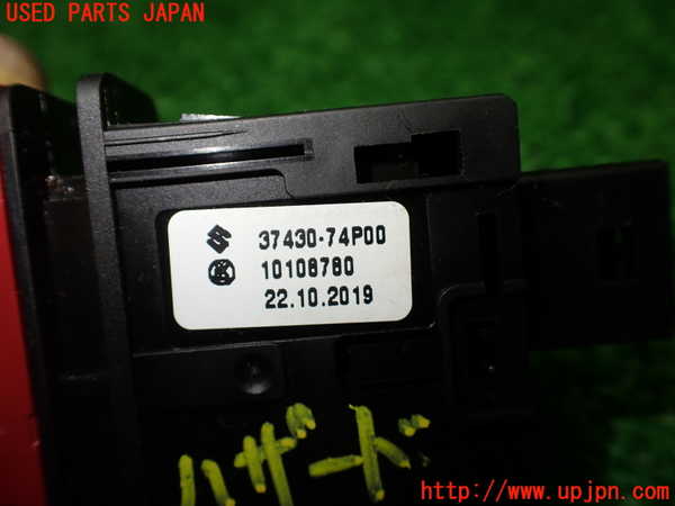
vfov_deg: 46.8
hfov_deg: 60.0
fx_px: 585
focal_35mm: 30
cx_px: 338
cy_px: 253
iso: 100
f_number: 2.3
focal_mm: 5.4
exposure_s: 1/125
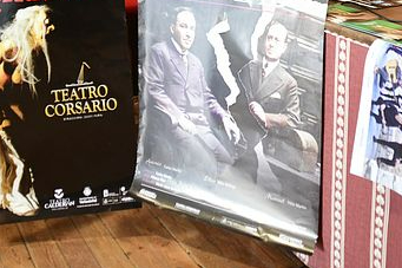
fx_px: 681
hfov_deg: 32.5
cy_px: -43
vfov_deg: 20.9
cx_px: 281
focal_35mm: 61
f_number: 2.8
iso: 2000
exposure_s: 1/80
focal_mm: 26
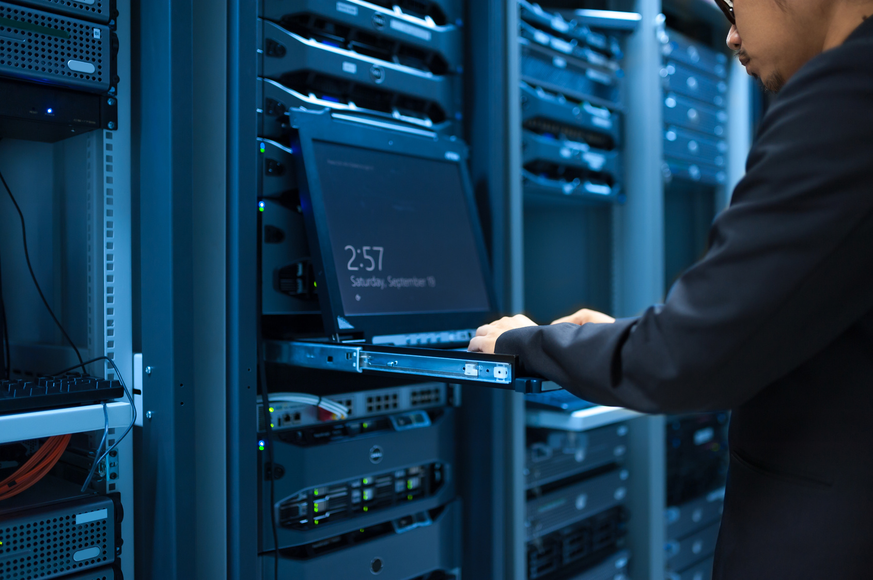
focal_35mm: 35
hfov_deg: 54.5
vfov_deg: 37.8
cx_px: 436
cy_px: 290
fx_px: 848
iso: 200
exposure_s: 1/50
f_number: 1.8
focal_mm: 35
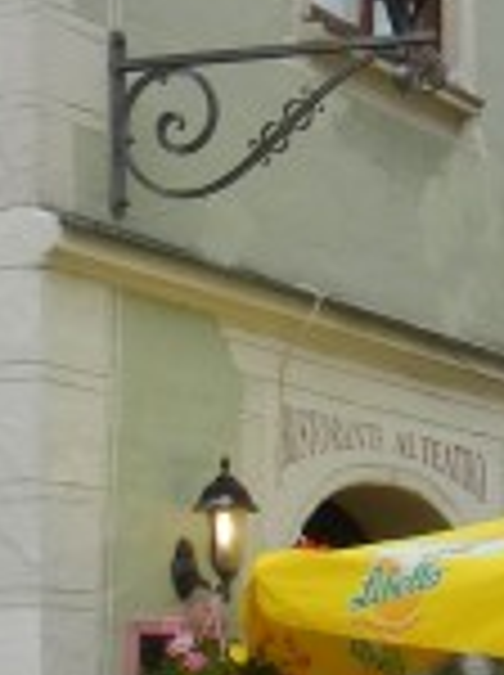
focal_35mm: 154
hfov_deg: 9.5
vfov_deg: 12.8
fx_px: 2998
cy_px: 567
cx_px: 598
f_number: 3.5
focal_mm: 5.4
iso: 160
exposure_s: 1/430
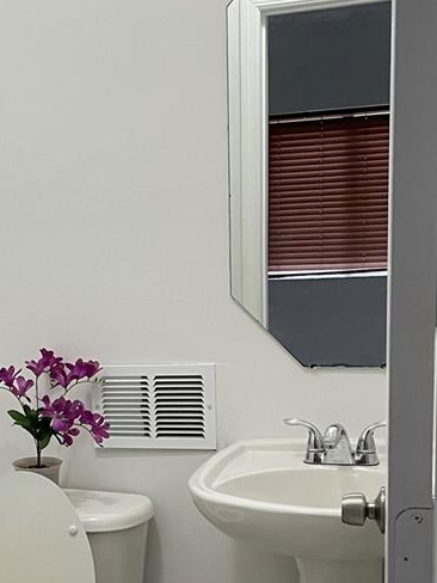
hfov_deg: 22.5
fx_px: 1077
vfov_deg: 29.7
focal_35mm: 64
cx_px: 56
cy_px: 448
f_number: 1.6
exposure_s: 1/60
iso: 100
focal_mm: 4.2
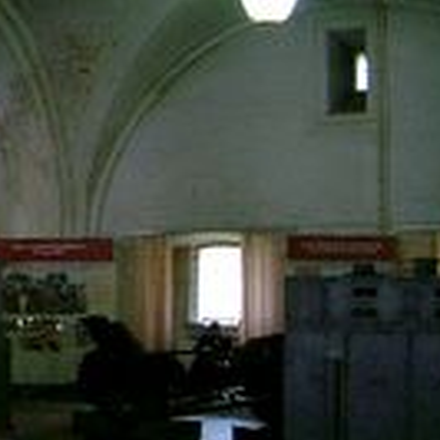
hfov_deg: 16.5
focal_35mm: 98
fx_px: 1409
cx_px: -179
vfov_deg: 17.7
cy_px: 278
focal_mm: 7.6
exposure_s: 1/40
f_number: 2.6
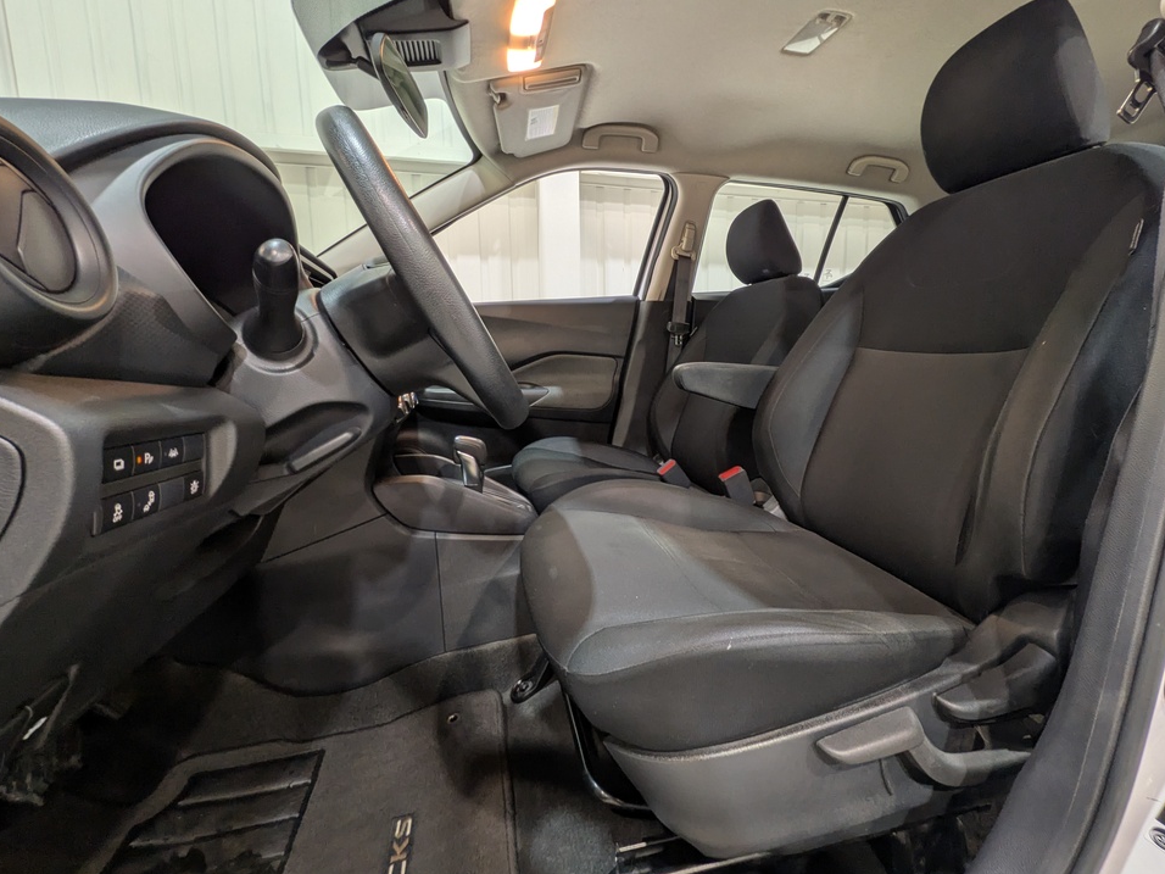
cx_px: 612
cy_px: 419
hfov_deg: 98.1
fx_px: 505
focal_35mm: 15
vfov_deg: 81.7
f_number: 2.2
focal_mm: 1.83
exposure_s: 1/30
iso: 56
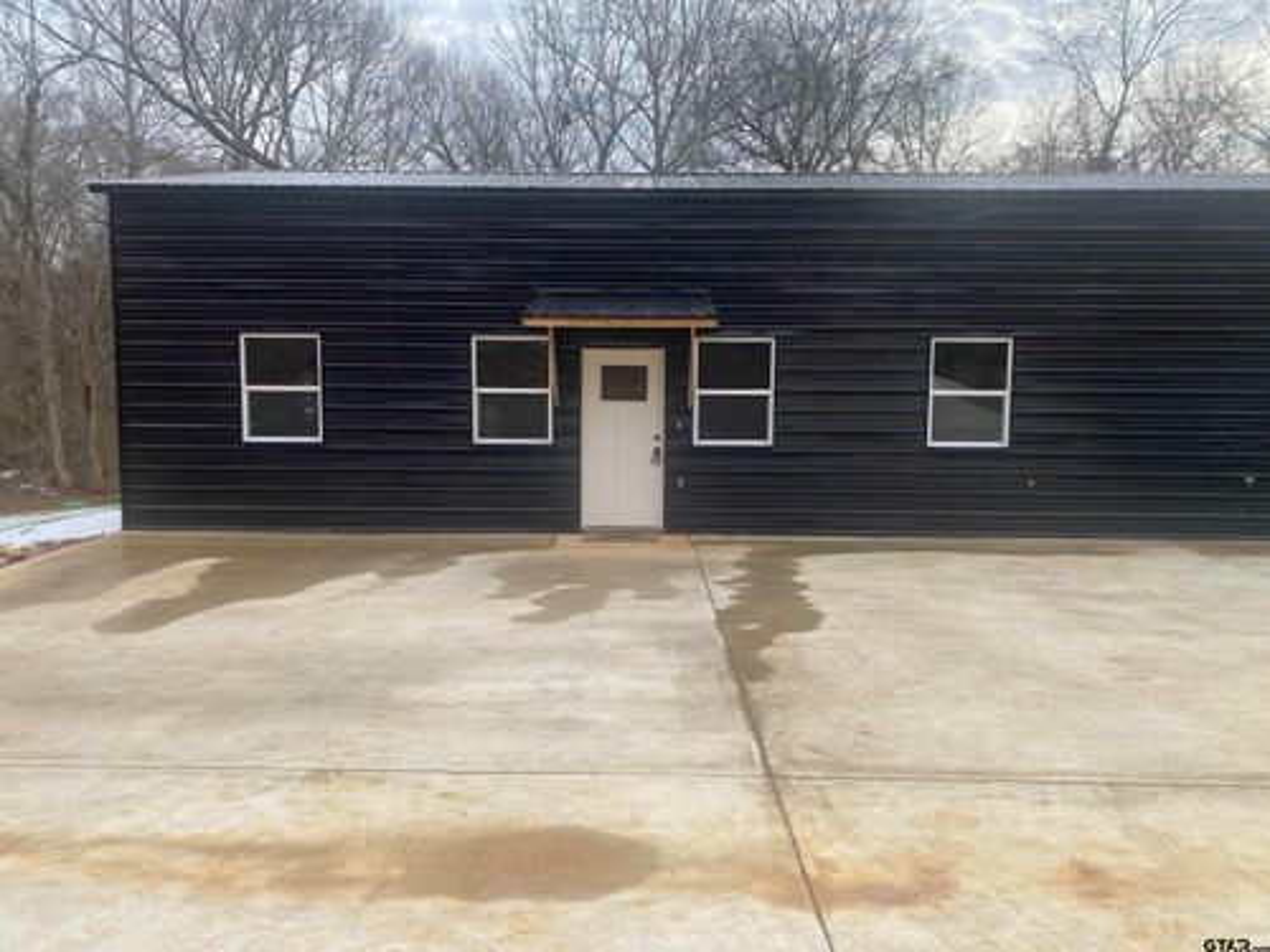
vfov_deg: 53.1
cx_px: 635
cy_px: 476
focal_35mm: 26
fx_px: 954
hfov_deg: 67.3
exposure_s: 1/1362
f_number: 1.8
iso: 32
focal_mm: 4.25
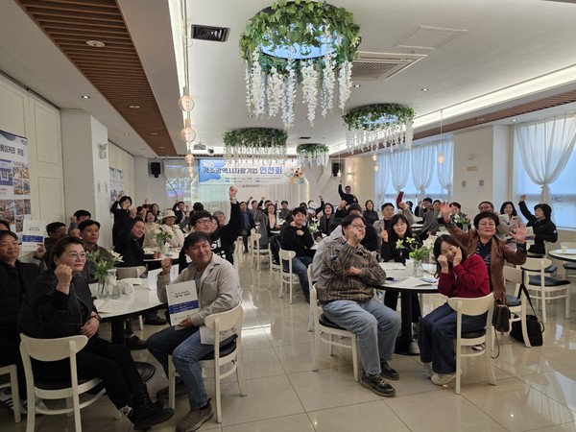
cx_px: 288
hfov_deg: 73.9
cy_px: 216
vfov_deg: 58.9
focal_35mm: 23
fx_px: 383
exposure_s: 1/120
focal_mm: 6.3
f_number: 1.7
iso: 100
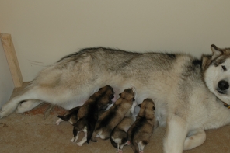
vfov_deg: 22.0
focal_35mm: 62
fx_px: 394
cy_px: 86
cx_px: 143
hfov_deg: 32.4
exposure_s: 1/60
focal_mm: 27
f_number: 3.8
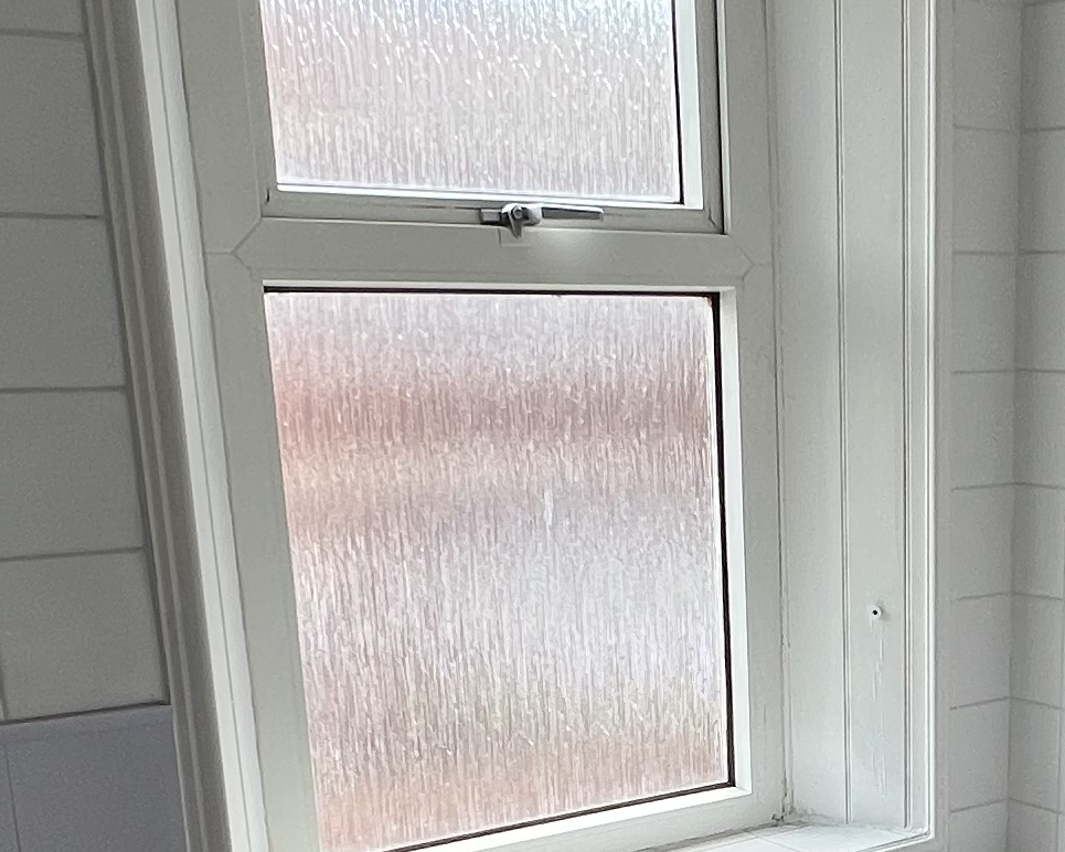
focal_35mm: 53
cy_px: 839
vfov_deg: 27.1
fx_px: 1671
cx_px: 897
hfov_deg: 34.0
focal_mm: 1.57
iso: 32
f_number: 1.8
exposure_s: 1/99
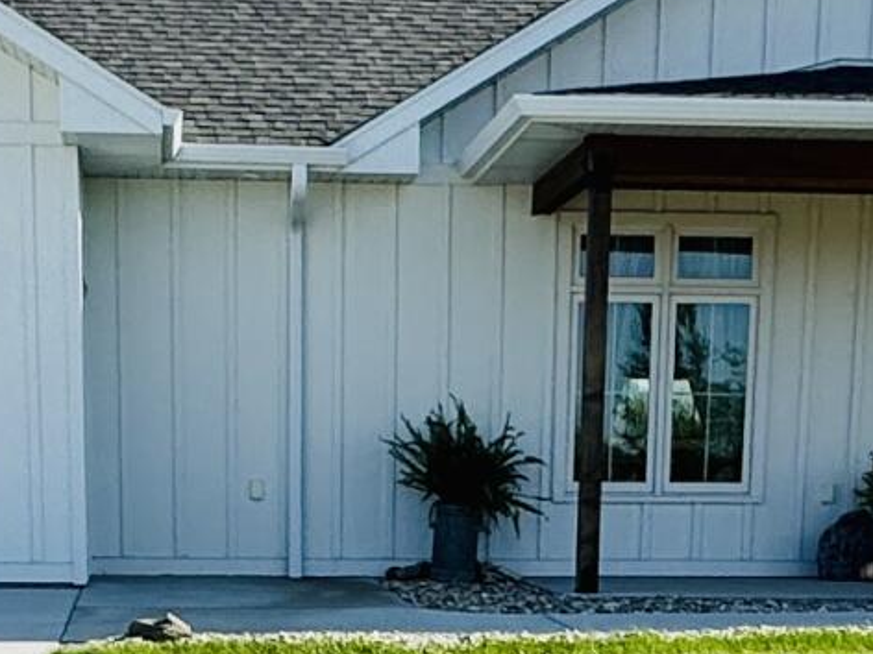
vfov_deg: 15.1
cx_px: 351
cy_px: 1044
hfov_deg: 22.0
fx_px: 2245
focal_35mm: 89
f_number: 2.2
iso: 40
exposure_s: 1/1567
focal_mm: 2.22
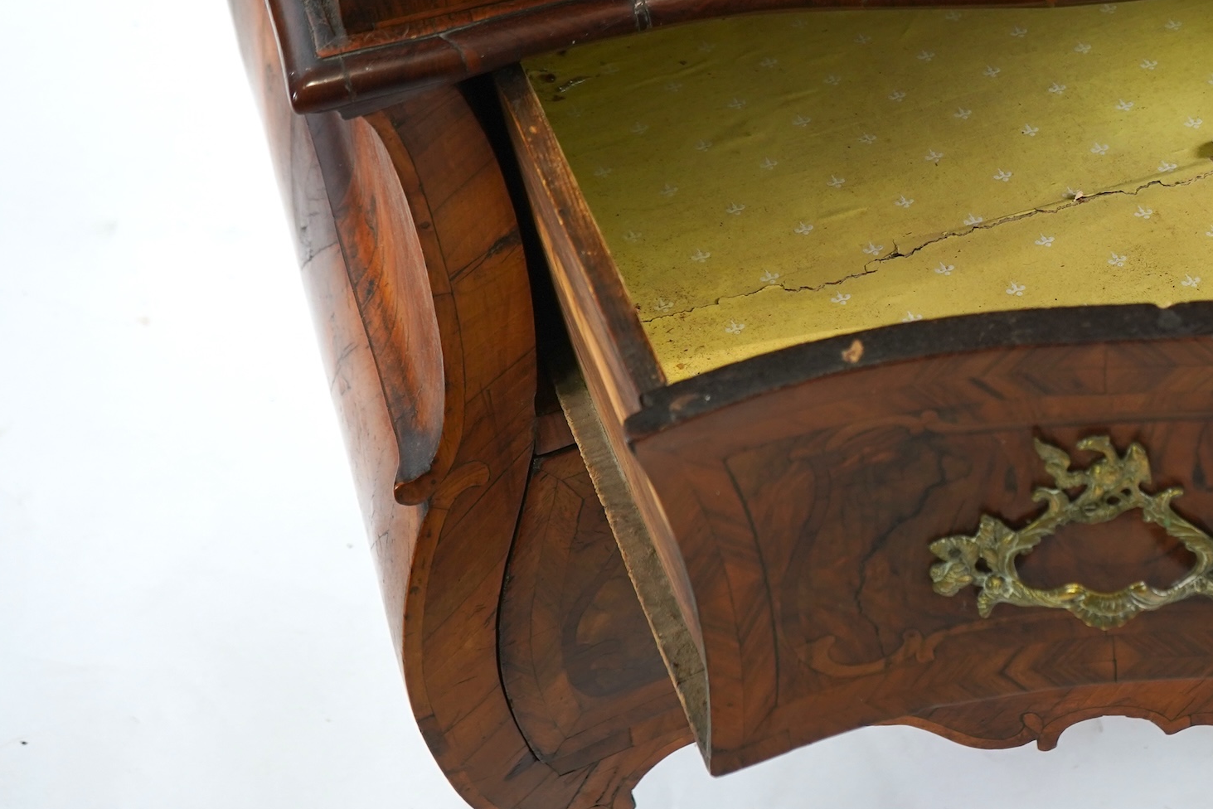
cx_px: 1167
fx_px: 2763
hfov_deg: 23.8
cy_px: 158
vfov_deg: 16.5
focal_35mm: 82
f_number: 5
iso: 500
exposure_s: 1/125
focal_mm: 40
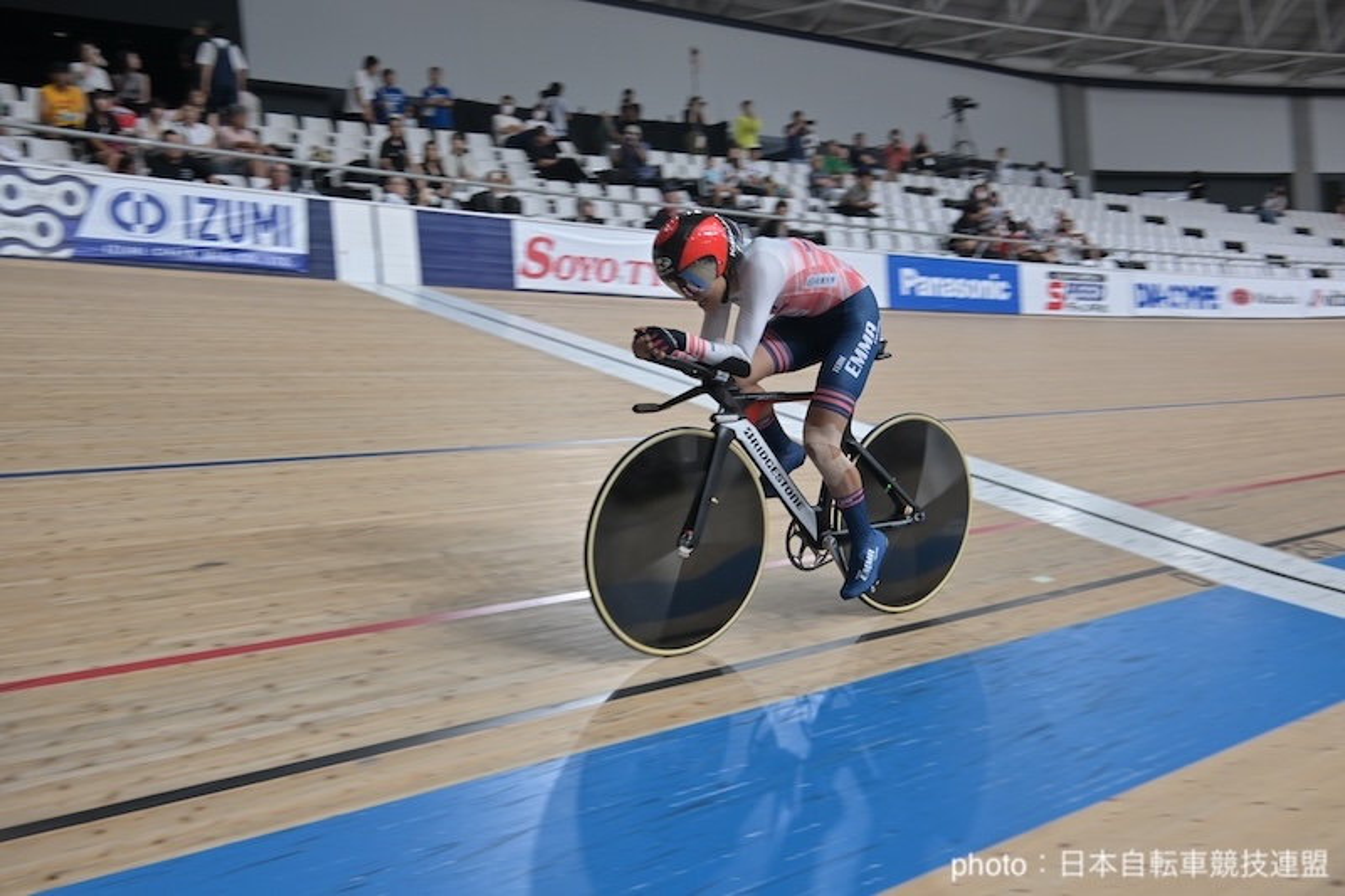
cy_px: 448
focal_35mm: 35
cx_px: 672
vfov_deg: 37.8
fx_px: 1307
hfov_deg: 54.4
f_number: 5.6
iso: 1250
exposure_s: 1/320
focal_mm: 35
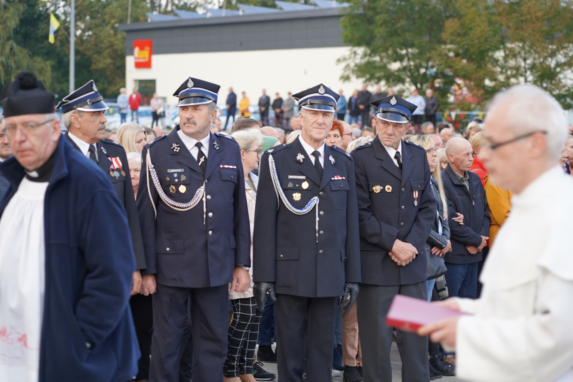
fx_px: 1671
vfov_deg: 13.0
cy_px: 191
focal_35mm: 105
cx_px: 286
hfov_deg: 19.5
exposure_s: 1/160
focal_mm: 105
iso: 250
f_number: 4
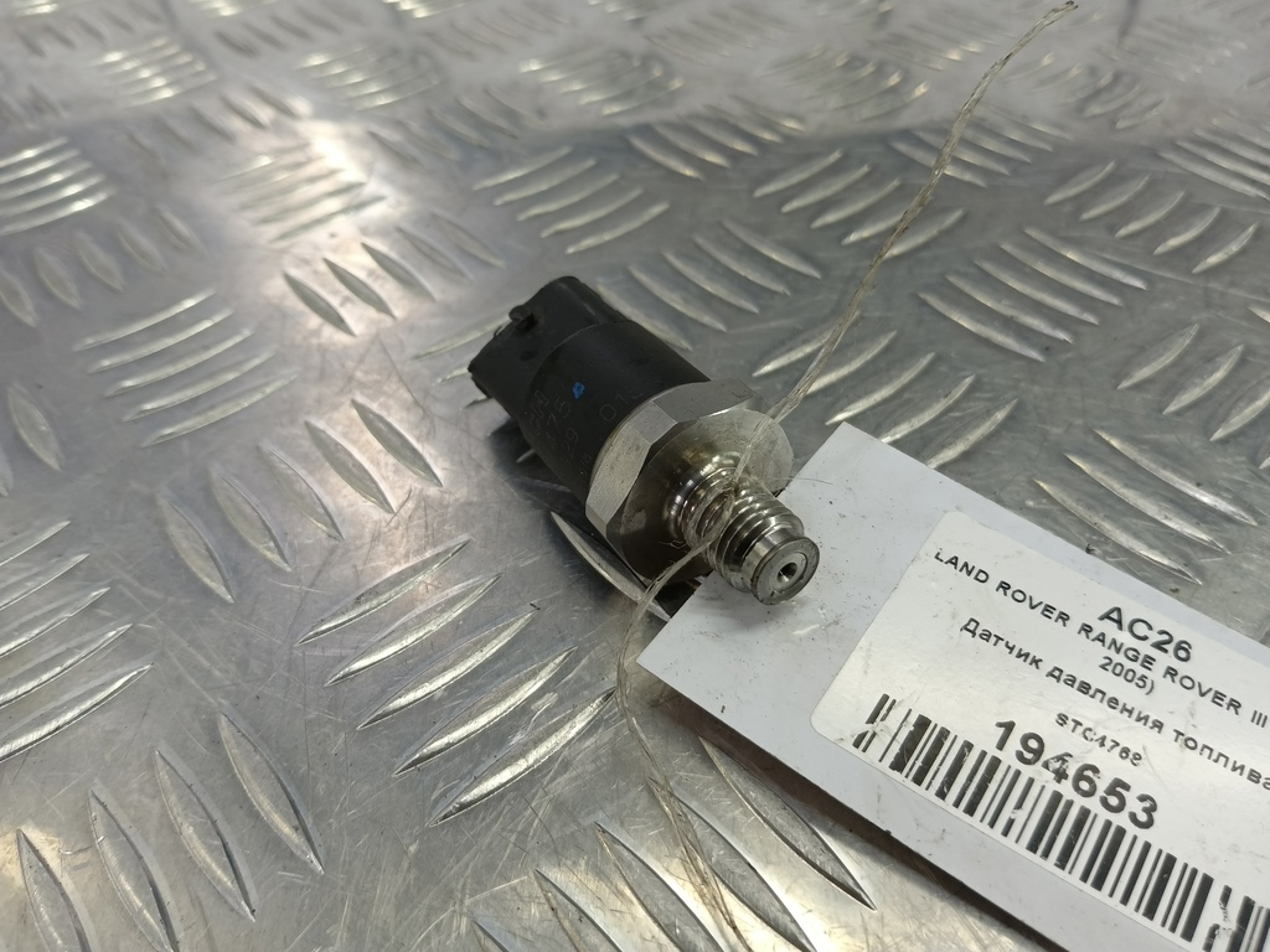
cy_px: 476
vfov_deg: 58.9
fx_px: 844
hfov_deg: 73.9
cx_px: 635
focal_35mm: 23
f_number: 1.6
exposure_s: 1/50
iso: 101
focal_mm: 4.11
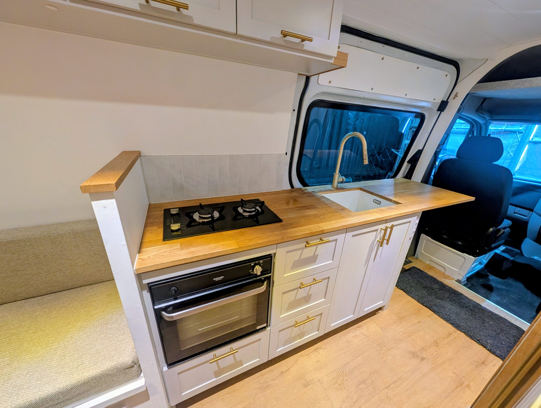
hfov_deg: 110.5
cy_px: 204
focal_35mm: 12
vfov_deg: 94.6
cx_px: 270
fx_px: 188
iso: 260
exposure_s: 1/25
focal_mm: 2.02
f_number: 1.7
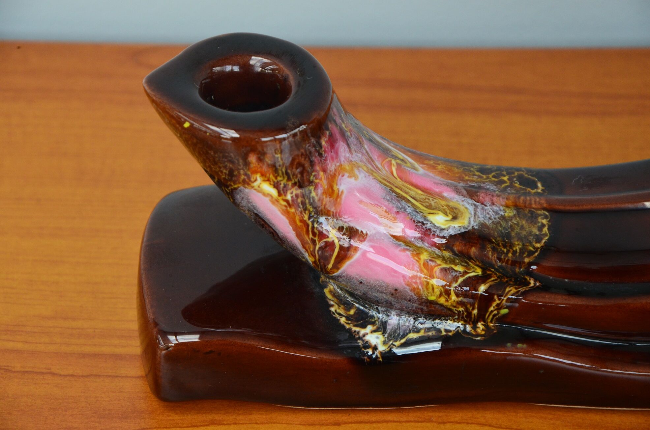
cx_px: 325
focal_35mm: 158
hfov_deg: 13.1
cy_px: 215
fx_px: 2838
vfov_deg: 8.7
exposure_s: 1/125
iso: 800
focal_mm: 105
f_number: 9
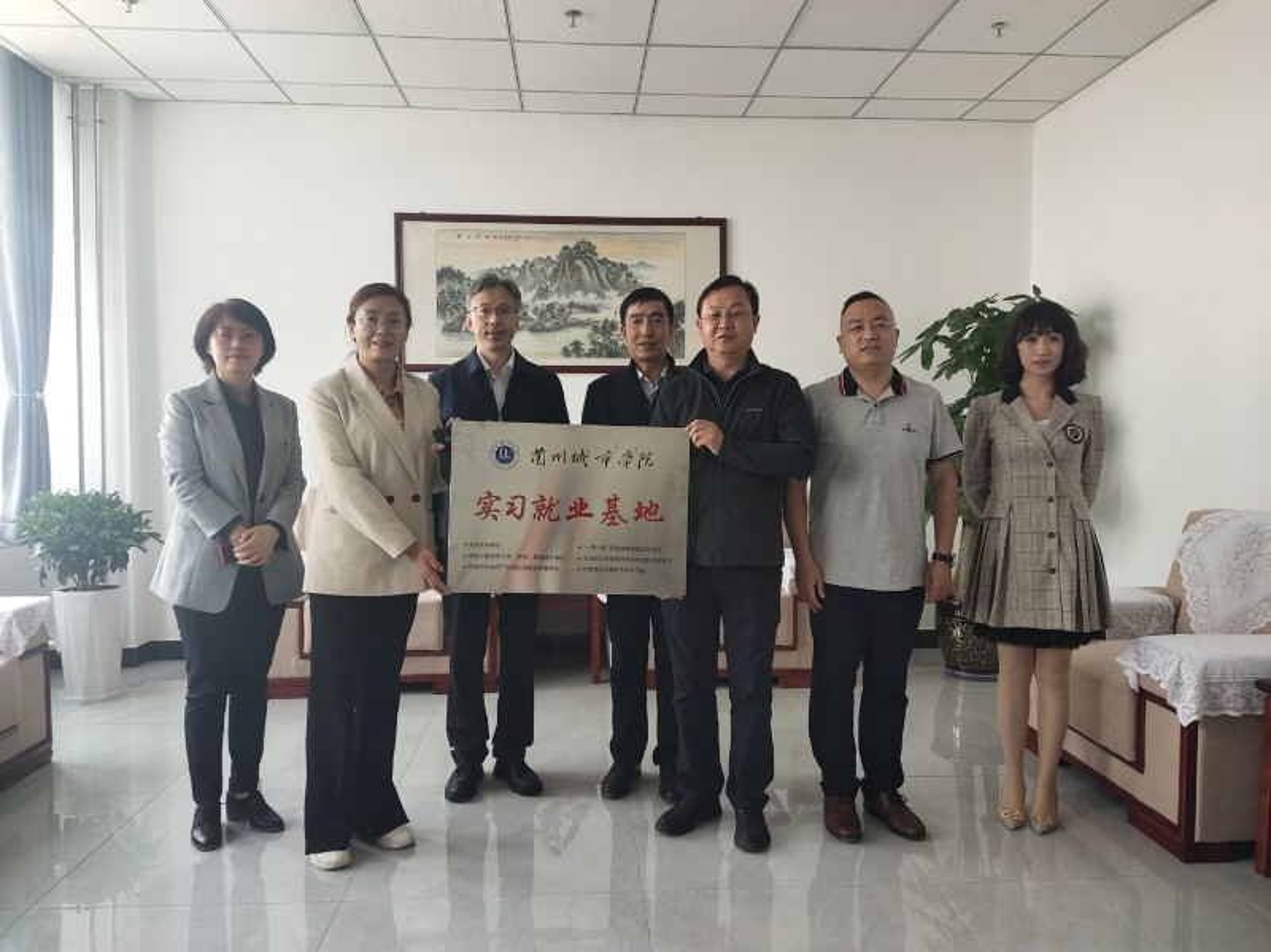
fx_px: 1321
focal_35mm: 36
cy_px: 476
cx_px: 636
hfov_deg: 51.4
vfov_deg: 39.6
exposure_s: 1/100
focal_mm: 4.74
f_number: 1.79
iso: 298
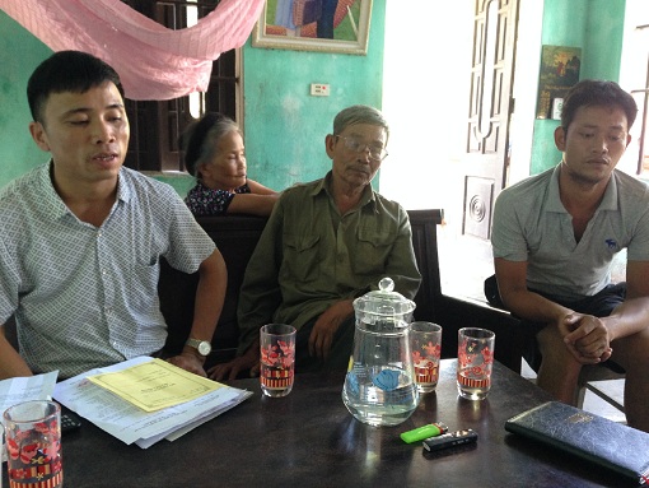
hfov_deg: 55.3
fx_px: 619
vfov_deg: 43.0
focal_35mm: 33
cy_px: 244
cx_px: 324
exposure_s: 1/20
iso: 160
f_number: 2.4
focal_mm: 4.12
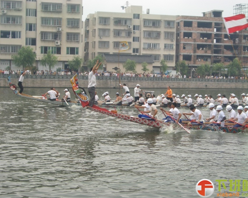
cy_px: 99
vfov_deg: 23.5
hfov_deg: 29.1
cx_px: 122
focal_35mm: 65
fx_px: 477
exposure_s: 1/200
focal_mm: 10.2
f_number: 3.5
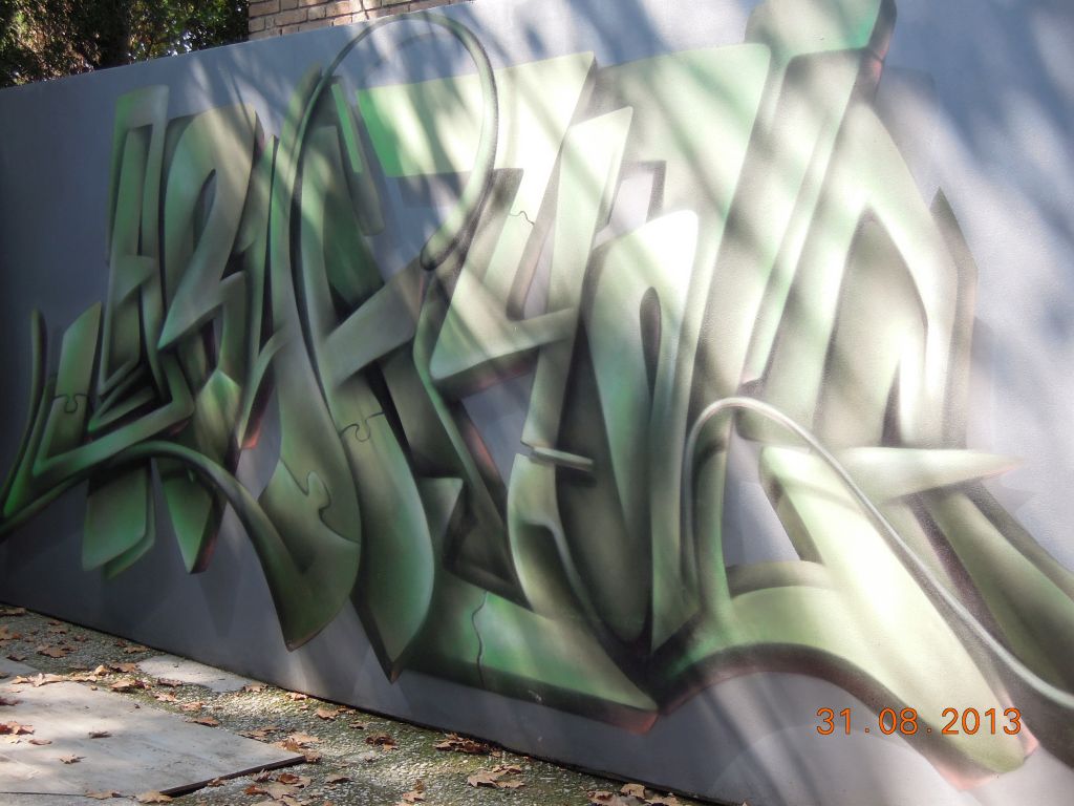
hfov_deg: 34.9
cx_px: 537
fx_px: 1706
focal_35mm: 55
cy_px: 403
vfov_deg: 26.6
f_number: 4
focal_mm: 9.9
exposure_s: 1/160
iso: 160
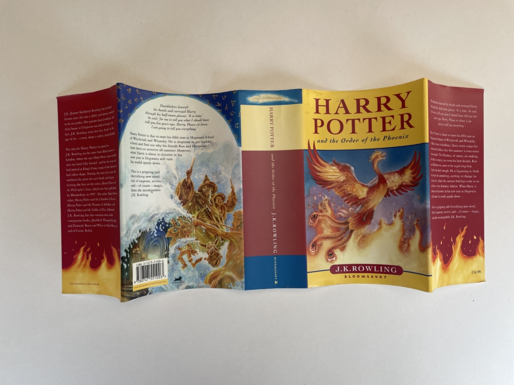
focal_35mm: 26
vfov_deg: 53.1
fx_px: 386
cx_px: 257
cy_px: 192
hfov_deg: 67.3
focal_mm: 4.2
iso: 32
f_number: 1.6
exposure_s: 1/170
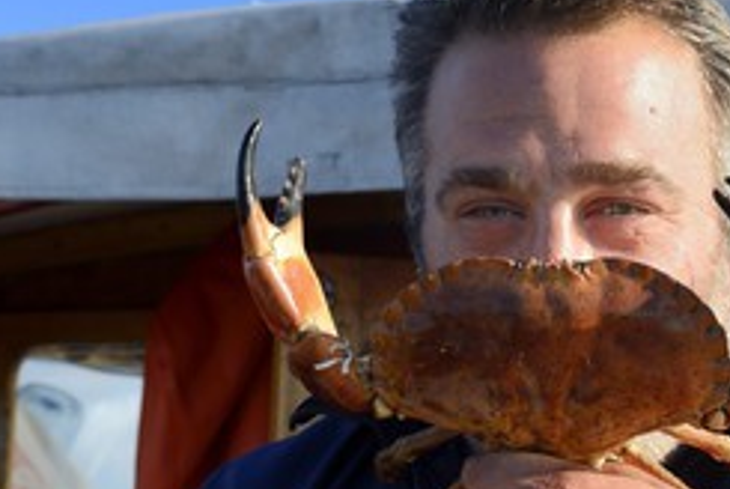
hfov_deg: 22.5
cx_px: 608
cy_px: 328
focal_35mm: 89
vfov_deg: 15.4
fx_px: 1807
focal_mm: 52
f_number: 8
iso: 400
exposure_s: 1/320
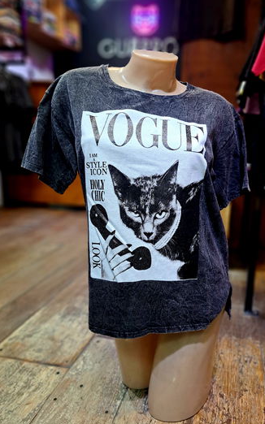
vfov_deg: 70.4
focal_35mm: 26
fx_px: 301
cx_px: 161
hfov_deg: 47.3
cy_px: 214
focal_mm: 5.23
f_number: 1.8
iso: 100
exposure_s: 1/50
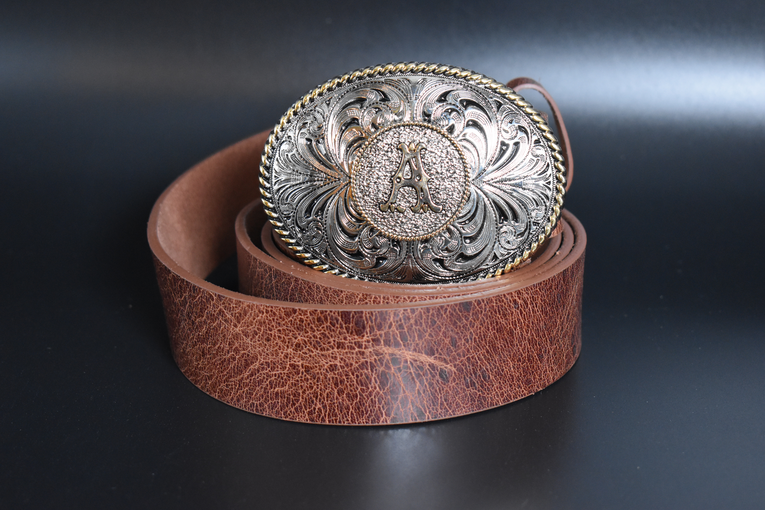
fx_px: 1530
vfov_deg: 18.9
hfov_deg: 28.1
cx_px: 382
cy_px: 255
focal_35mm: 72
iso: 2200
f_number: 5.3
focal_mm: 48
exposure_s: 1/60
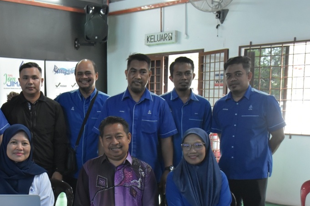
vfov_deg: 25.9
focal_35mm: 52
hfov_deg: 37.8
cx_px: 95
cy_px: 147
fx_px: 445
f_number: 4.5
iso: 3200
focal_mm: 23
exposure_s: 1/200
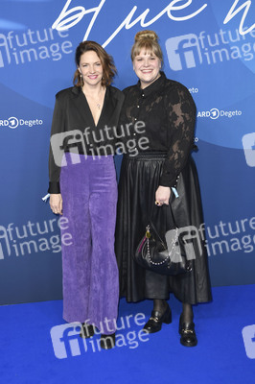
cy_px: 192
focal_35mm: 58
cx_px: 128
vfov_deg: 34.5
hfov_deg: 23.3
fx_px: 617
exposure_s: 1/320
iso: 800
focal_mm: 58
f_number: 4
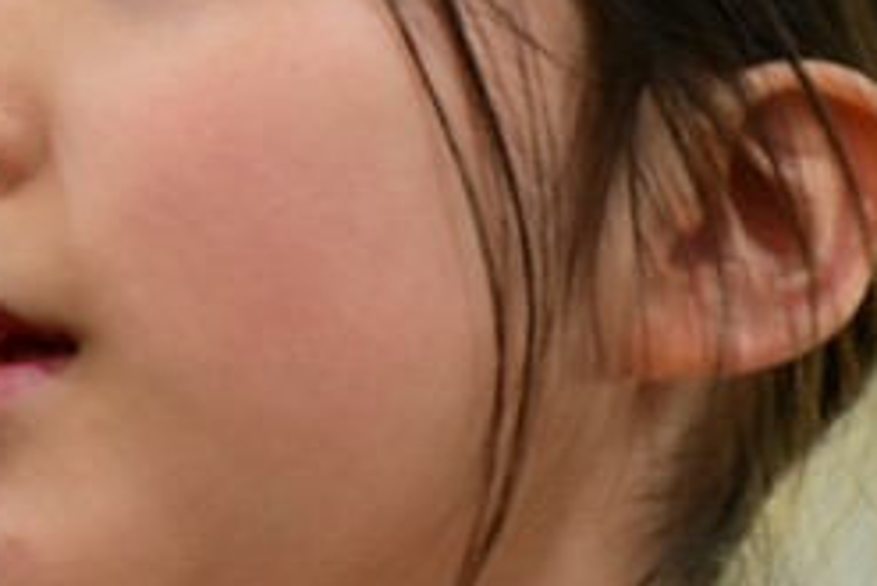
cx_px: -71
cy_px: 291
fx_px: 26641
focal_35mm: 1093
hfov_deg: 1.9
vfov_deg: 1.3
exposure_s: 1/25
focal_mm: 200
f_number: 6.3
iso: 800
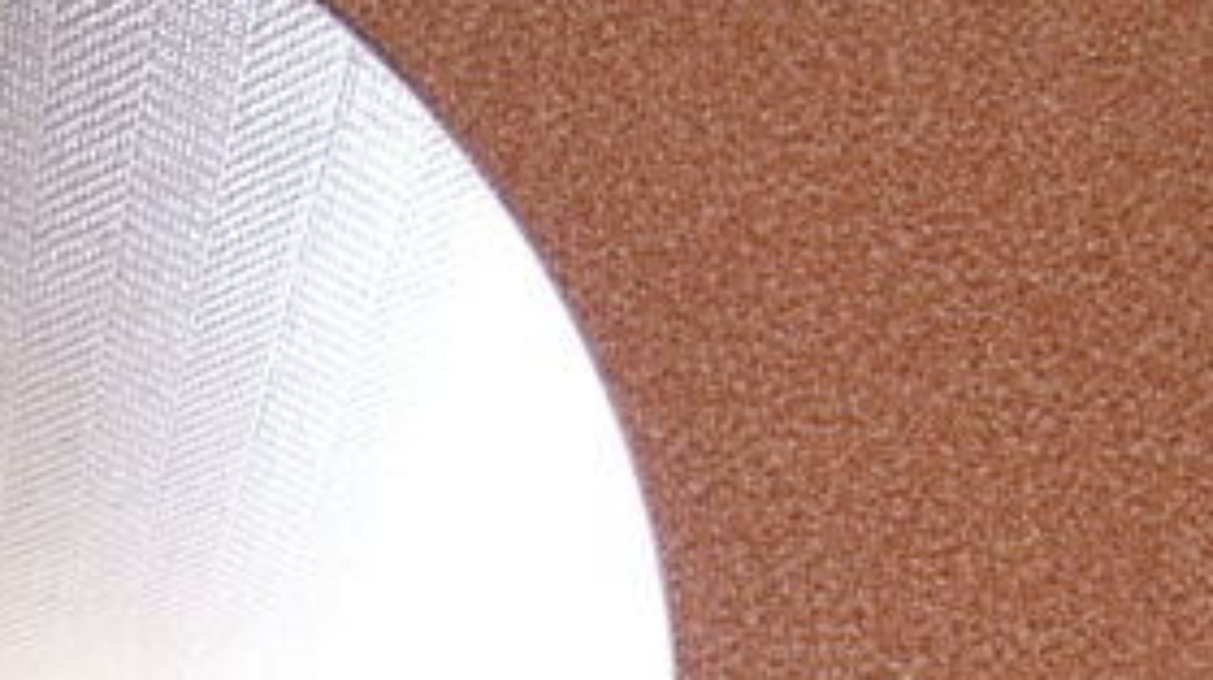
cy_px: 1373
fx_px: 4757
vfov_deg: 7.8
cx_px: -498
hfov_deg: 13.8
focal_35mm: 148
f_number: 2.8
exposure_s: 1/168
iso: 50
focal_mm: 6.3
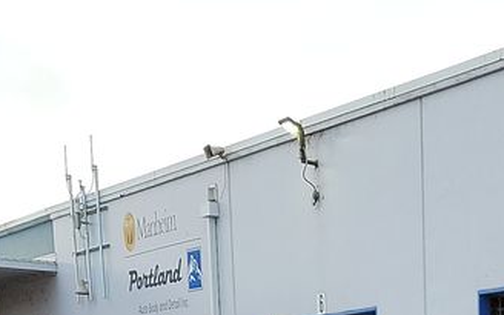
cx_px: 817
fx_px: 1703
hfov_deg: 15.2
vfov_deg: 9.0
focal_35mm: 124
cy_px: 867
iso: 50
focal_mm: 6.7
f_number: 1.8
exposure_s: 1/205
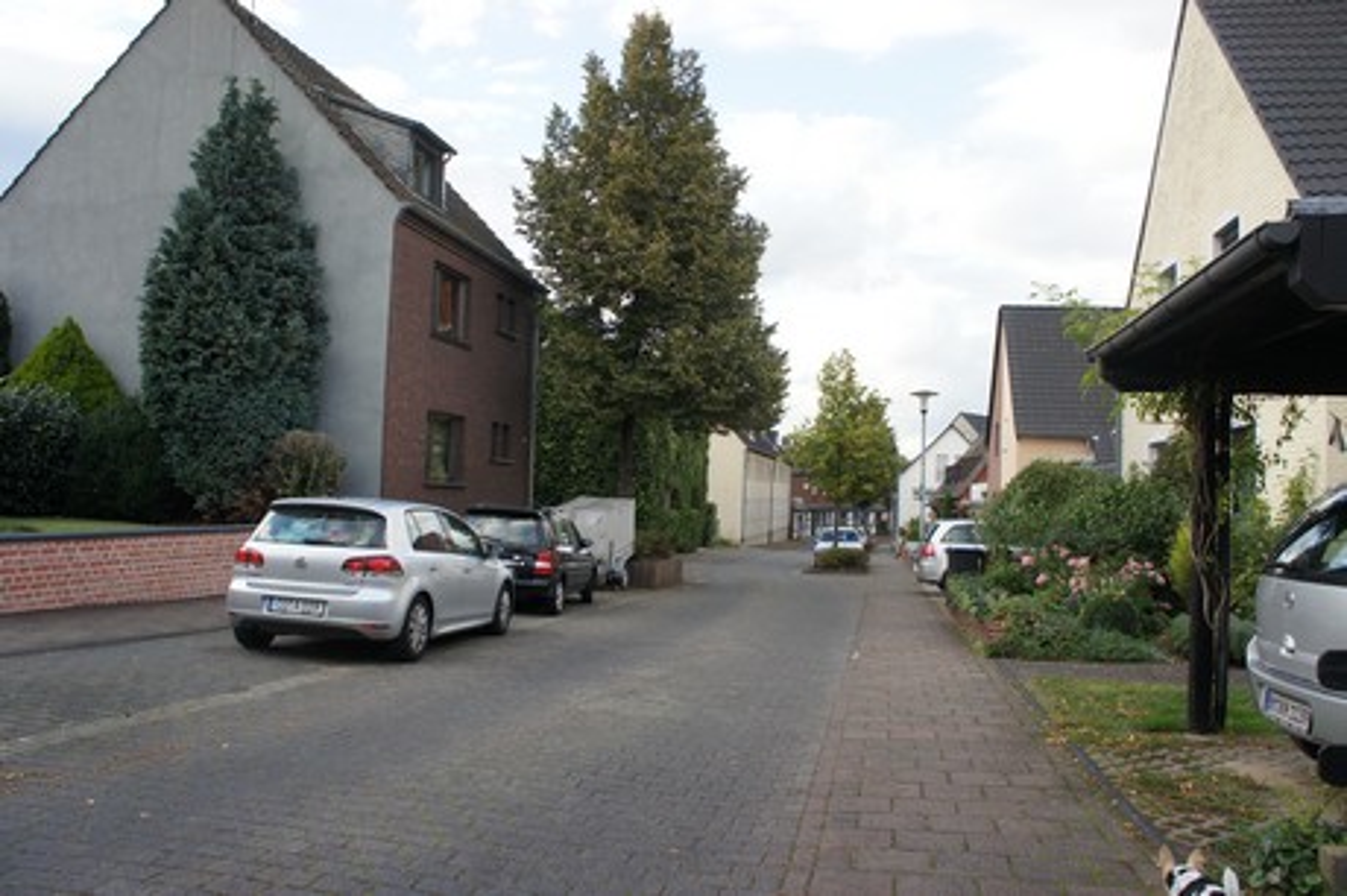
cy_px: 448
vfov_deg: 47.9
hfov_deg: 67.4
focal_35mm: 27
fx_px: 1009
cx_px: 674
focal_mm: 18
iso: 500
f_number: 6.3
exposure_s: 1/250
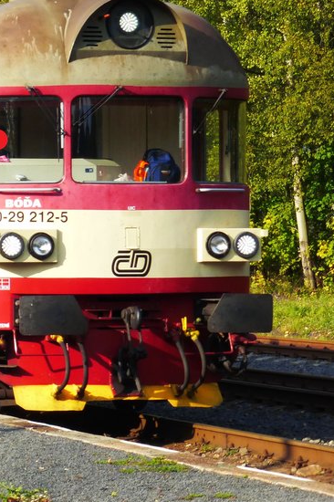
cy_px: 235
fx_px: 2341
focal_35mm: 168
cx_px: -144
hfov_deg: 8.0
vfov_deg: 12.2
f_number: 5
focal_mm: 12.5
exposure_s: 1/250
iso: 100
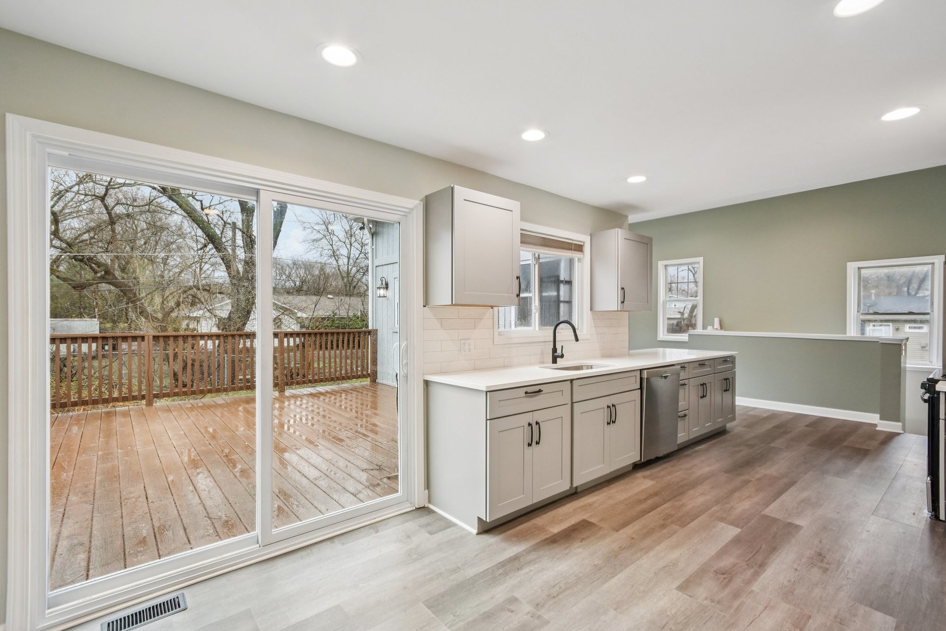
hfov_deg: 100.4
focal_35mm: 15
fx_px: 394
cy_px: 316
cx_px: 473
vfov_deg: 77.3
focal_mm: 10
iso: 400
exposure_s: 1/40
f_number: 8
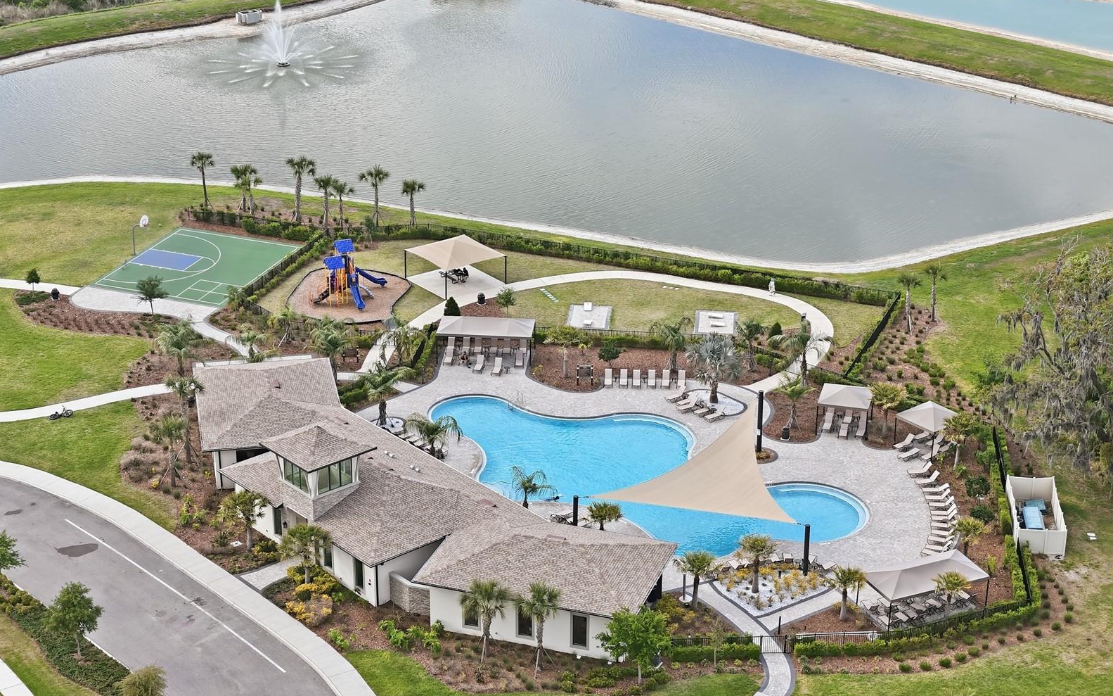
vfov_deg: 17.4
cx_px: 555
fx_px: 2275
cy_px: 362
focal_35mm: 75
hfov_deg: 27.5
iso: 100
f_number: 2.8
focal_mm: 19.4
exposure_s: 1/250
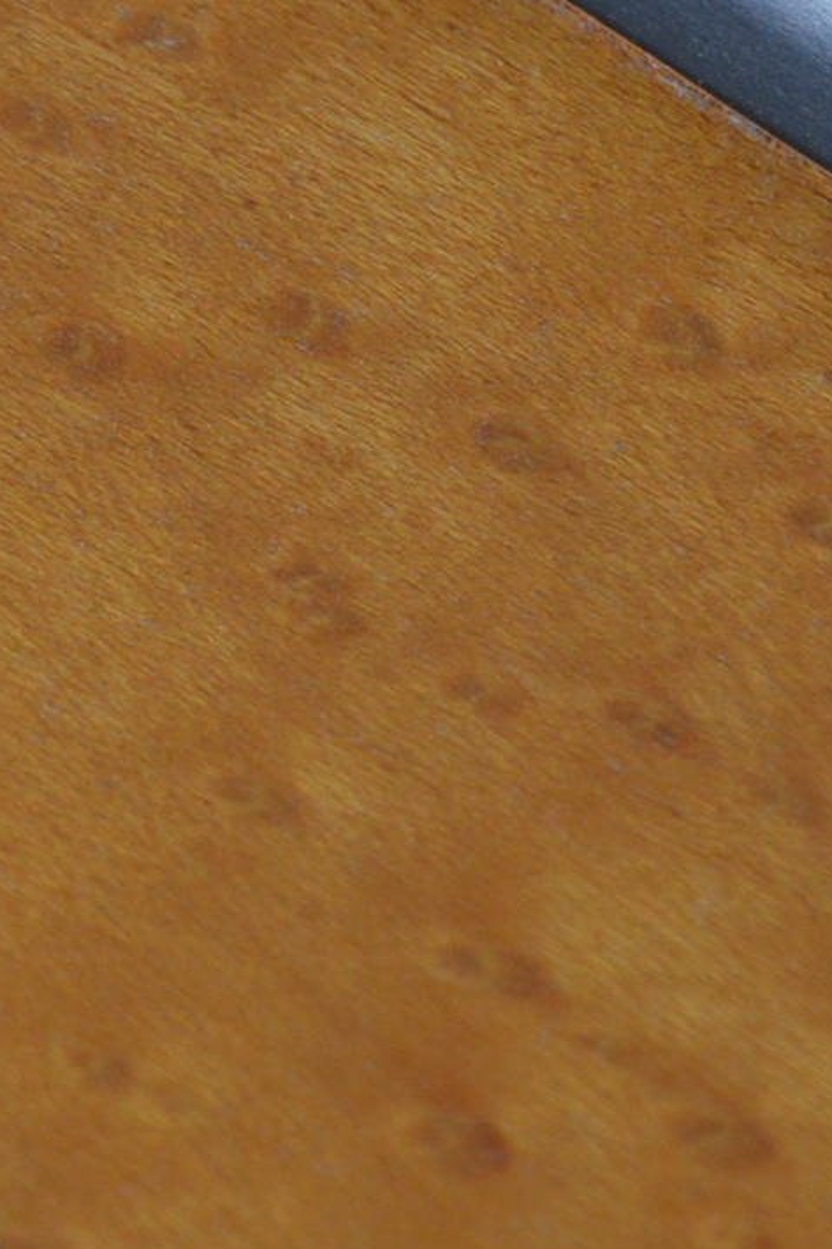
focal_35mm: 349
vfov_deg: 5.9
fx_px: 12108
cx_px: -538
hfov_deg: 3.9
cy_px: -42
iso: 400
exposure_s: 1/80
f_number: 6.3
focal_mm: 55
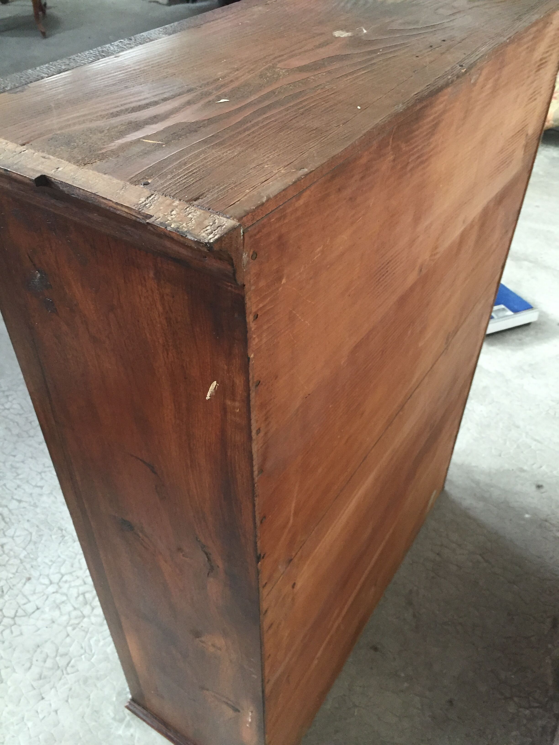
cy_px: 372
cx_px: 280
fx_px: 624
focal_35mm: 29
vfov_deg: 61.7
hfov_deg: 48.2
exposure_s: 1/33
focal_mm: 4.15
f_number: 2.2
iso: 250
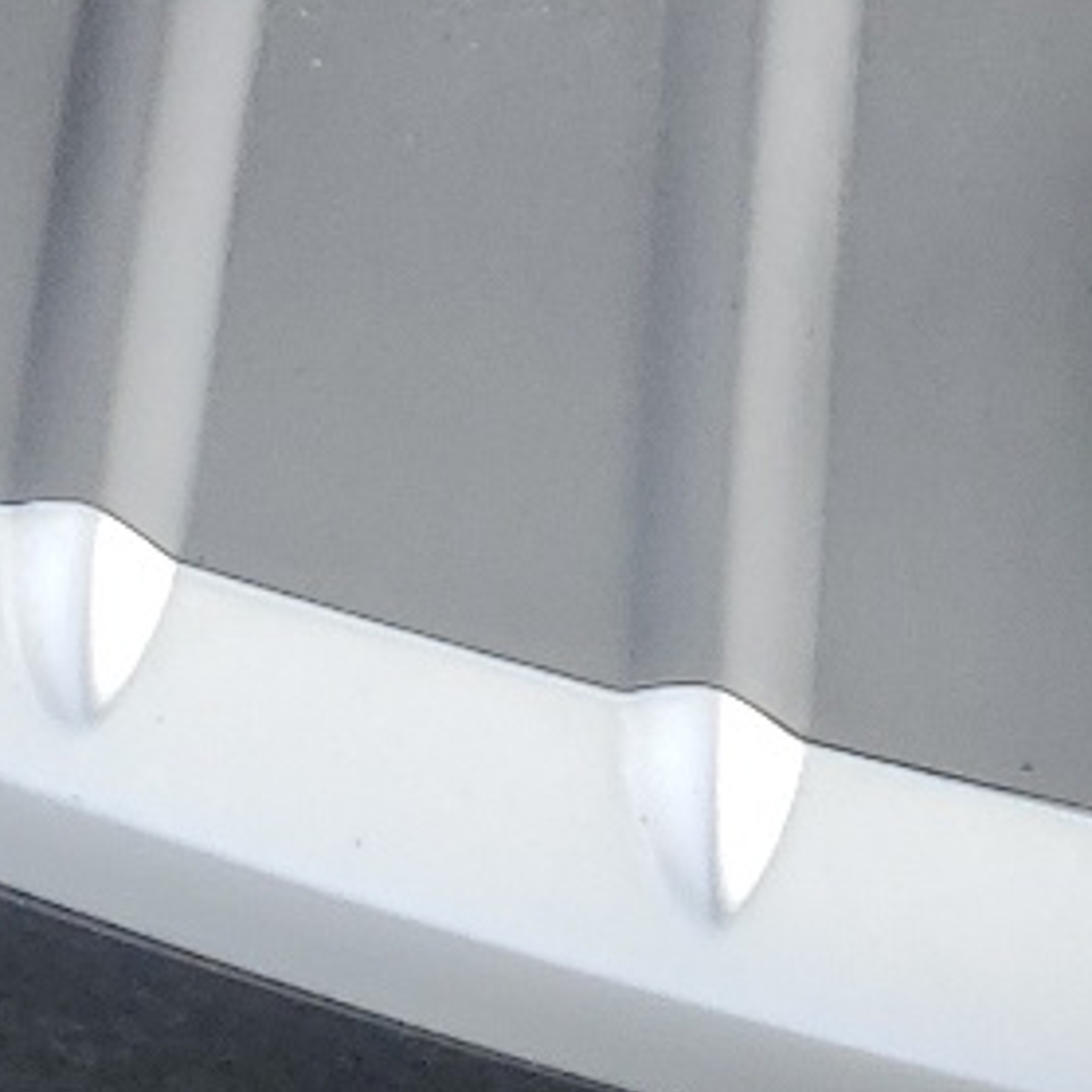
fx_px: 4711
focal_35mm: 132
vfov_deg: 11.9
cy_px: -1022
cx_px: 1640
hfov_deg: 12.6
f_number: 1.5
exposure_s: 1/833
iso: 50
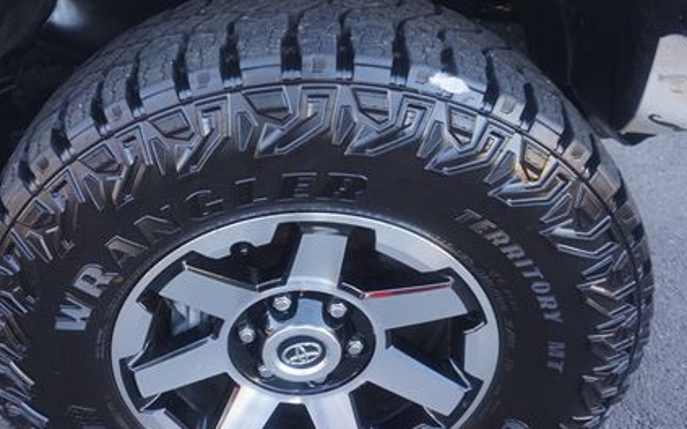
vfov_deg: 34.4
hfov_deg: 52.0
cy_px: 228
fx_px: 692
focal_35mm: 37
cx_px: 240
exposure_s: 1/60
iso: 320
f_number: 4
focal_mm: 16
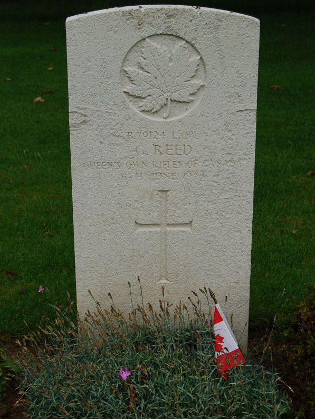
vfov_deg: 29.8
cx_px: 158
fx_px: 789
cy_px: 216
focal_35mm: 65
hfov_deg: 22.6
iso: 200
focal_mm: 40
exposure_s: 1/200
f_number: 7.1
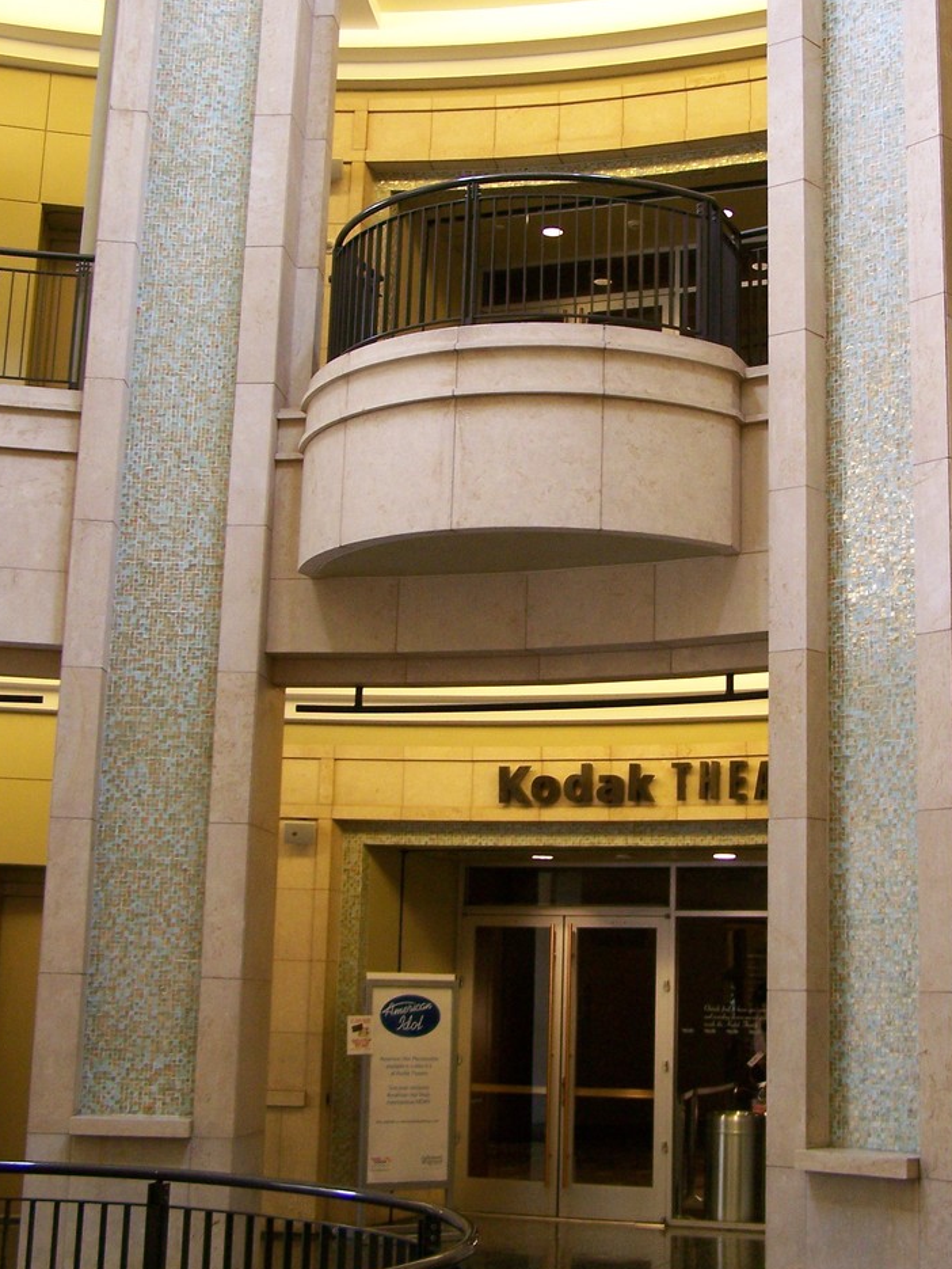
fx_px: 1905
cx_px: 615
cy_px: 497
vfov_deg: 36.6
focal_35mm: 52
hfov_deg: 27.9
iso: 160
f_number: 2.8
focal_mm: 6.3
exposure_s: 1/25
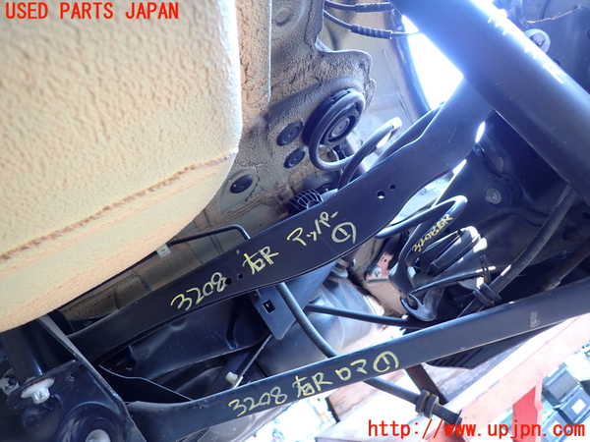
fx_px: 426
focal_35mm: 25
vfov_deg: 54.9
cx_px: 295
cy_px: 221
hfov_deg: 69.4
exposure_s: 1/125
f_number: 2
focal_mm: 4.5
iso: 160
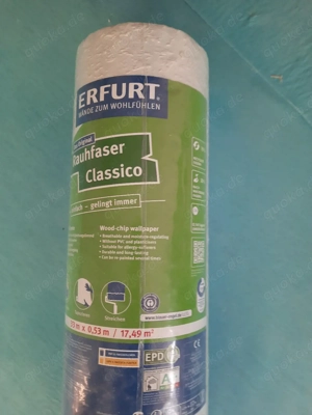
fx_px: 300
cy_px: 208
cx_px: 156
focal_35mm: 25
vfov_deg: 69.4
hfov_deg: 54.9
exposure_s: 1/50
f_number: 2
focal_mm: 4.6
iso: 125
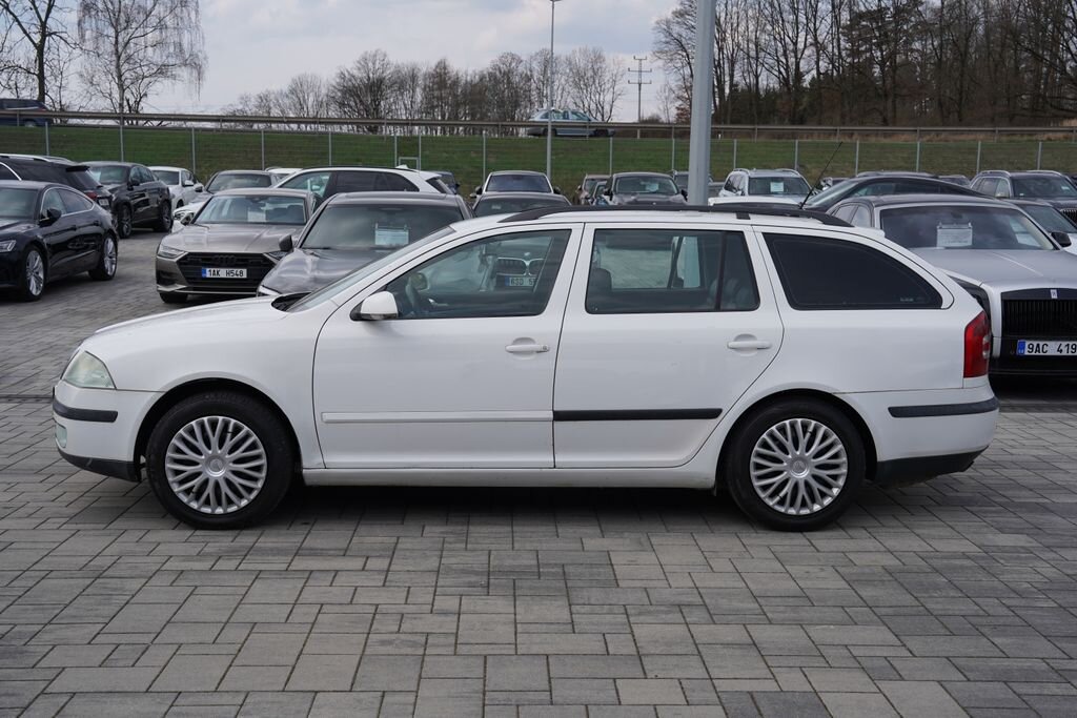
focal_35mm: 40
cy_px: 359
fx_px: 1197
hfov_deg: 48.5
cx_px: 538
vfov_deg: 33.4
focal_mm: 40
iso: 100
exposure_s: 1/320
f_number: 8
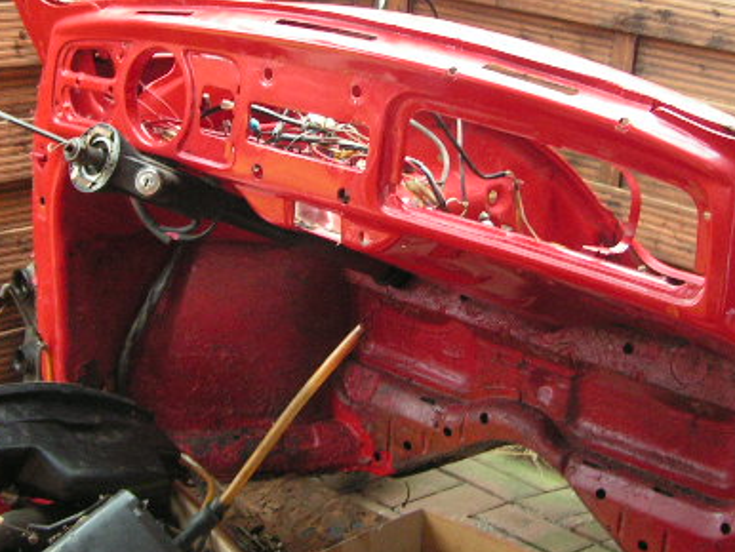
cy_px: 162
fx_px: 1339
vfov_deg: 23.2
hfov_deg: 30.7
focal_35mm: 63
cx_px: 369
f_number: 2.8
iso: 200
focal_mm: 6.3
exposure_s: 1/10
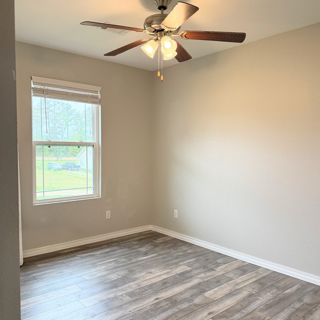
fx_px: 303
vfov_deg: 55.6
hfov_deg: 55.6
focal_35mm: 29
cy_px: 170
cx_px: 161
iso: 200
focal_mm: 6.76
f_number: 1.78
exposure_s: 1/213
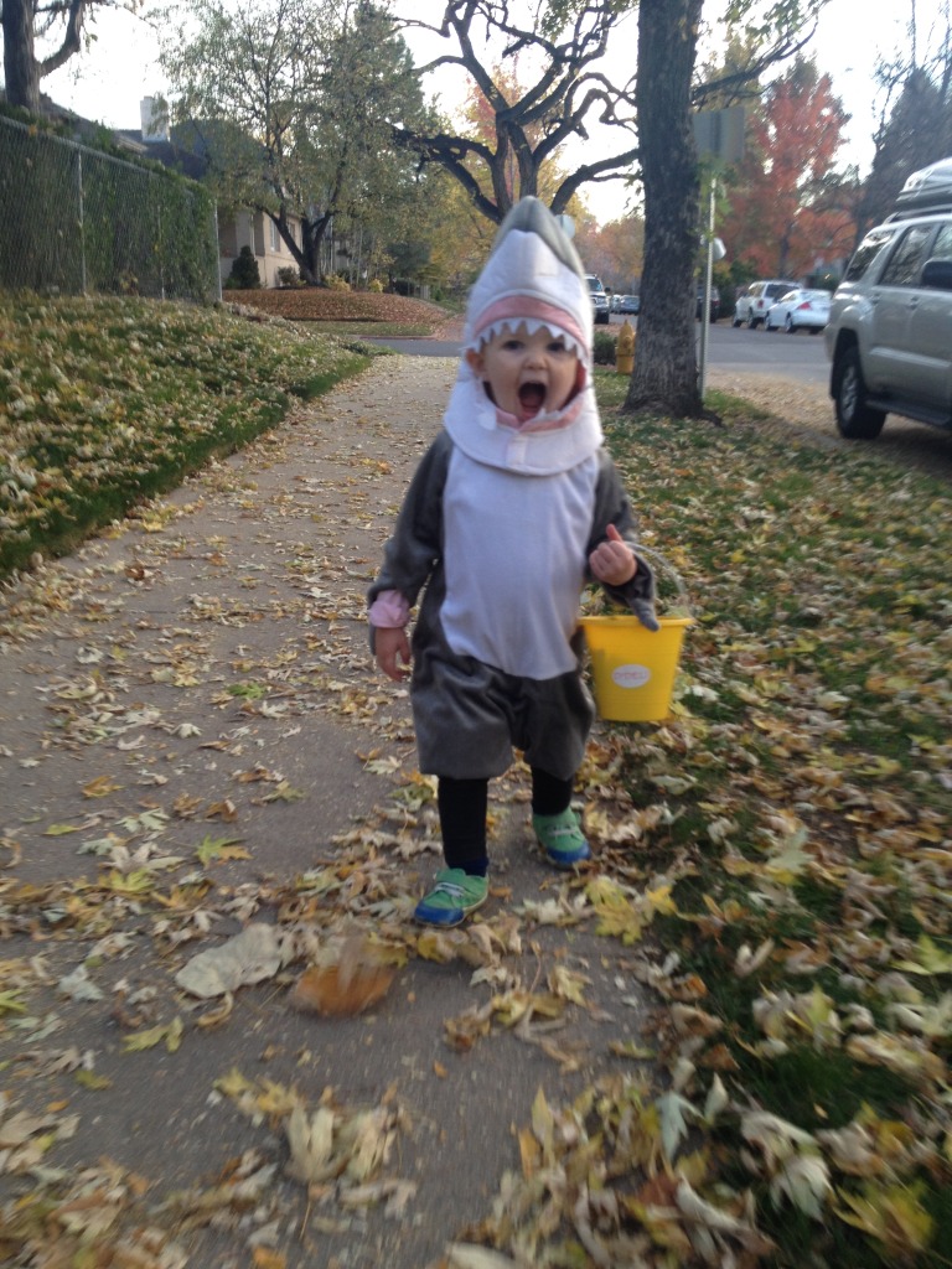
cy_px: 634
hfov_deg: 40.7
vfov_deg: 52.6
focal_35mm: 35
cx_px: 476
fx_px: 1283
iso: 50
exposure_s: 1/40
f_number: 2.4
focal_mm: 4.28
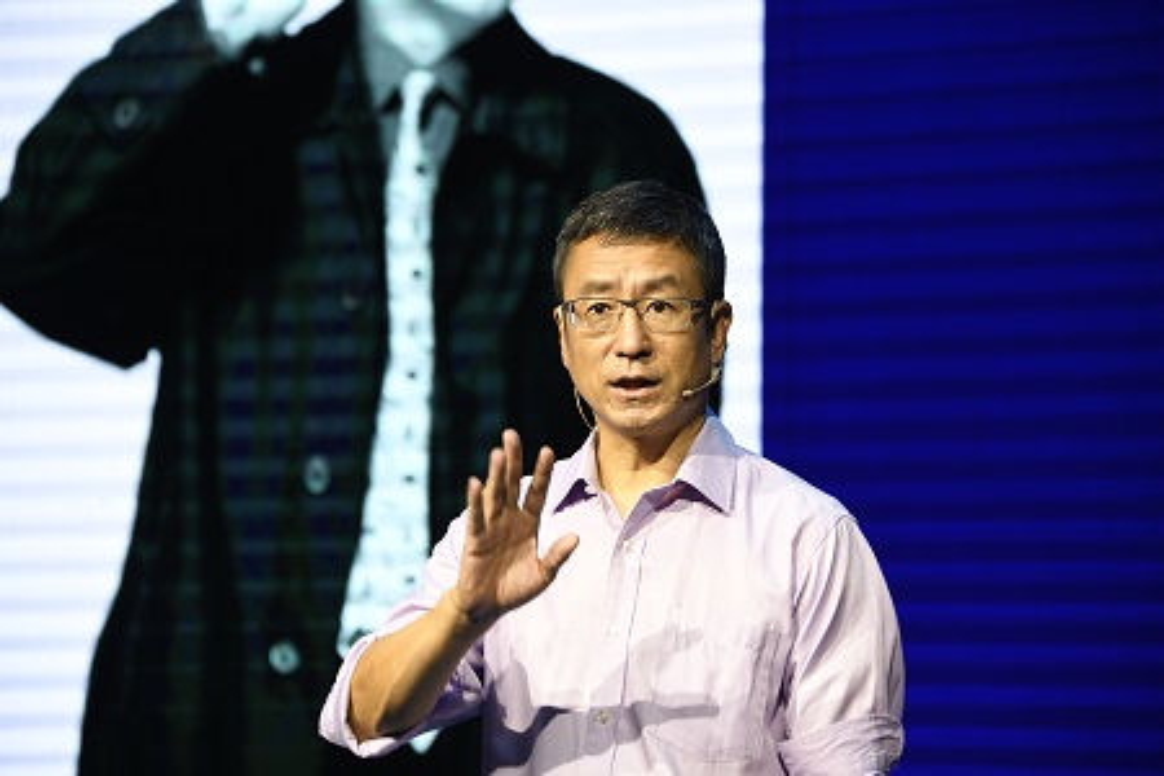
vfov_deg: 8.1
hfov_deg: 12.1
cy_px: 388
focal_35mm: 170
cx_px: 582
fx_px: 5496
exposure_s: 1/160
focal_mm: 170
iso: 1000
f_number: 6.3
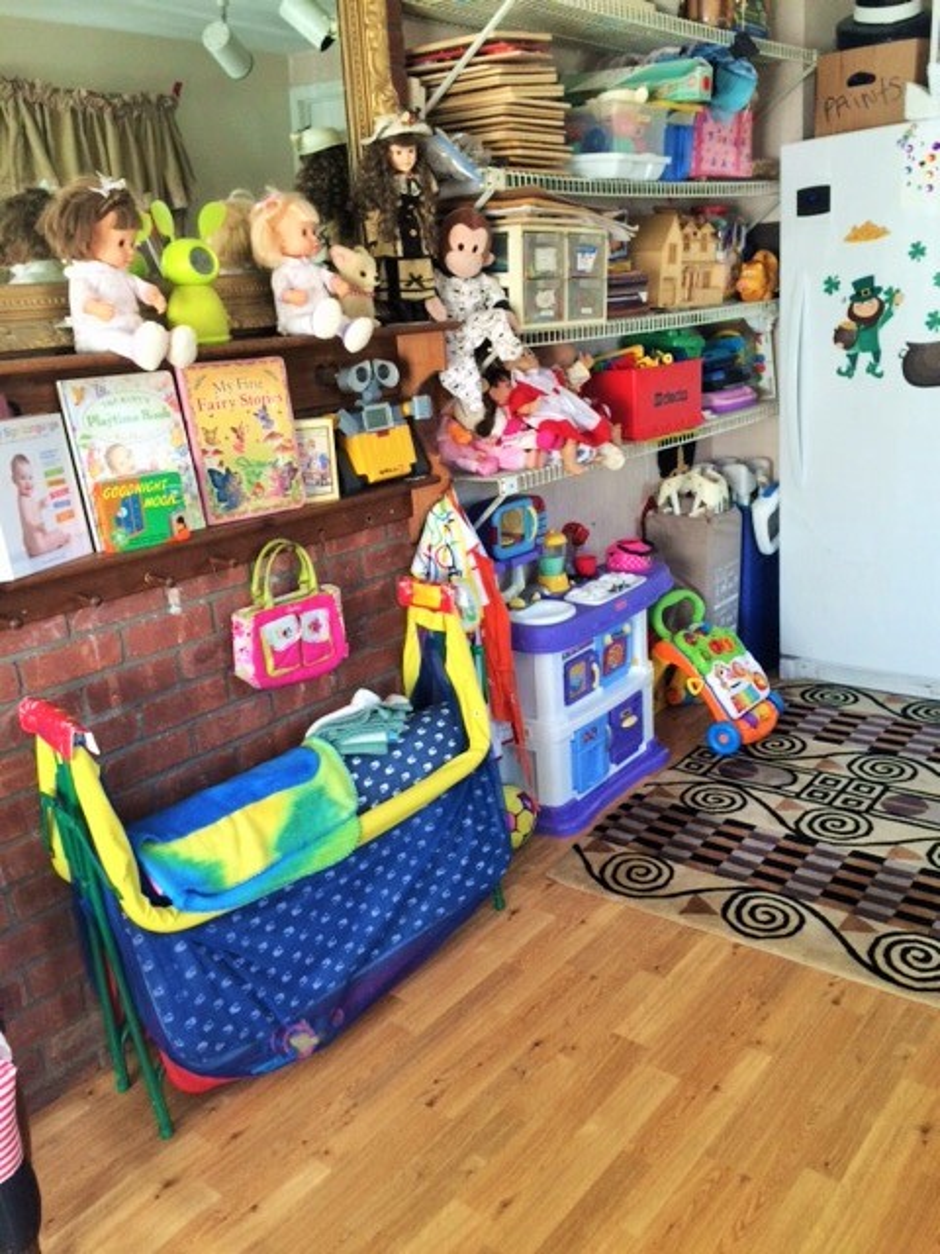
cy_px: 627
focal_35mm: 29
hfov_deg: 48.2
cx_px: 470
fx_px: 1050
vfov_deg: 61.7
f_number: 2.2
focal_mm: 4.15
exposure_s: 1/30
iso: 100
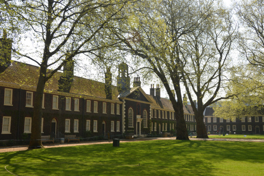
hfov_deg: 49.6
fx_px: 286
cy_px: 88
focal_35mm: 39
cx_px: 132
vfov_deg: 34.1
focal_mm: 26
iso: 100
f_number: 8
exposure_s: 1/200
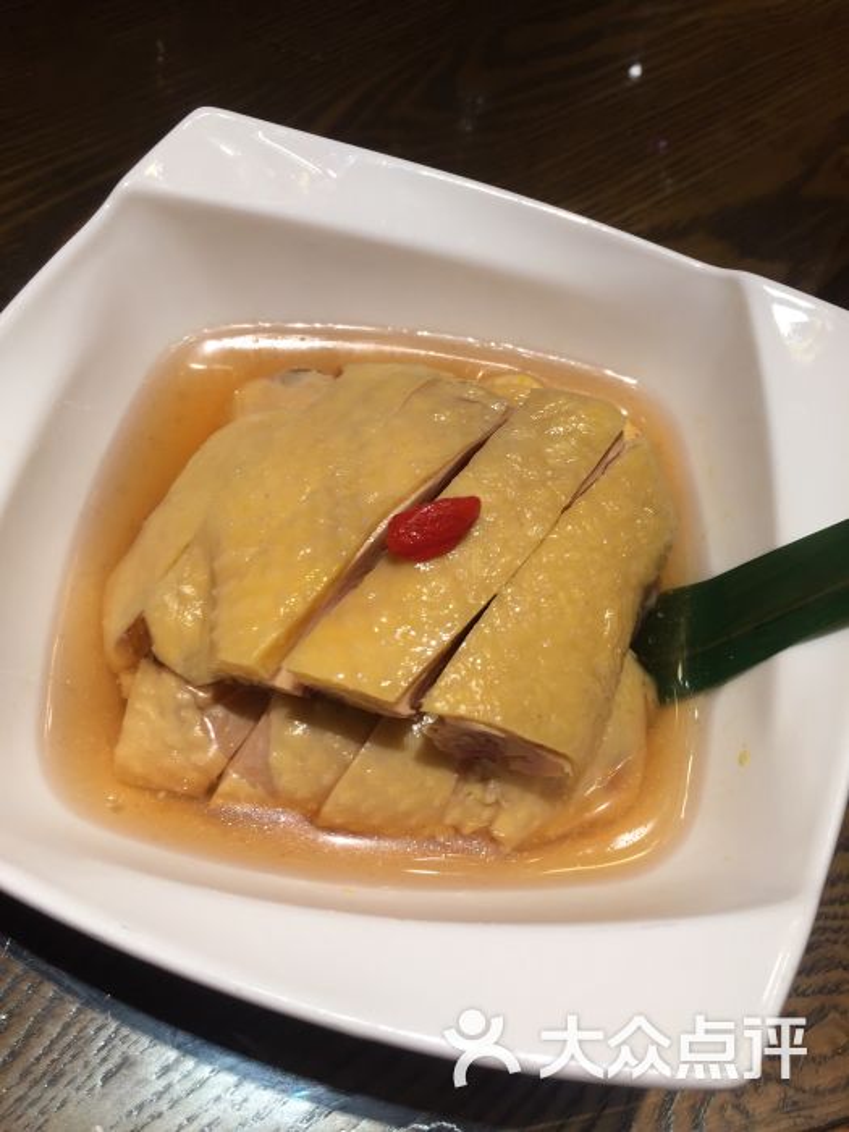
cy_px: 566
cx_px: 424
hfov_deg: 48.2
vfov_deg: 61.7
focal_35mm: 29
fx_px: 948
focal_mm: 4.15
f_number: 2.2
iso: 32
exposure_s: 1/60
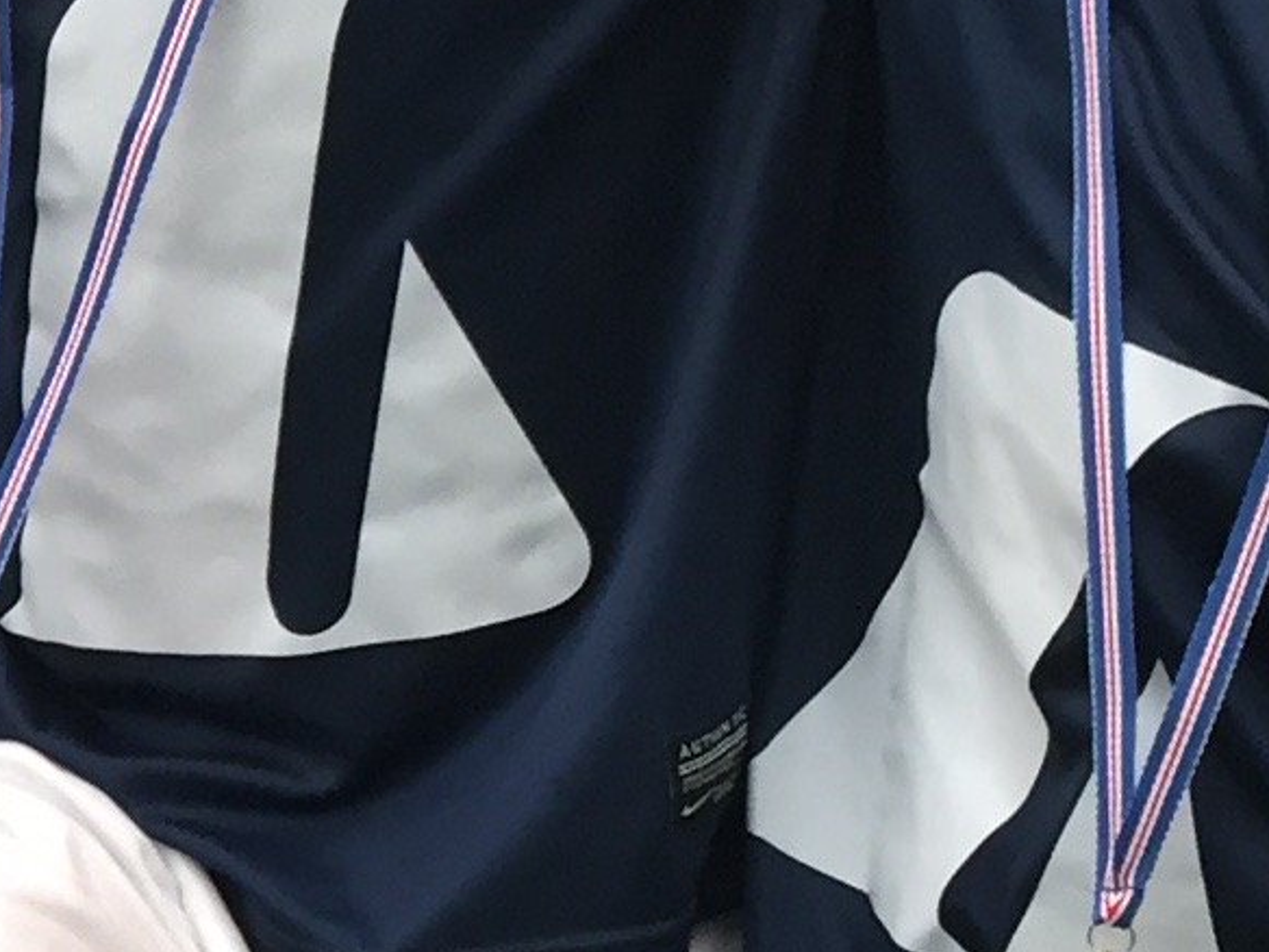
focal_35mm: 162
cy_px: 628
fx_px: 5939
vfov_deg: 9.2
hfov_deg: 11.5
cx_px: -884
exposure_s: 1/40
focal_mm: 4.15
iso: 40
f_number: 2.2
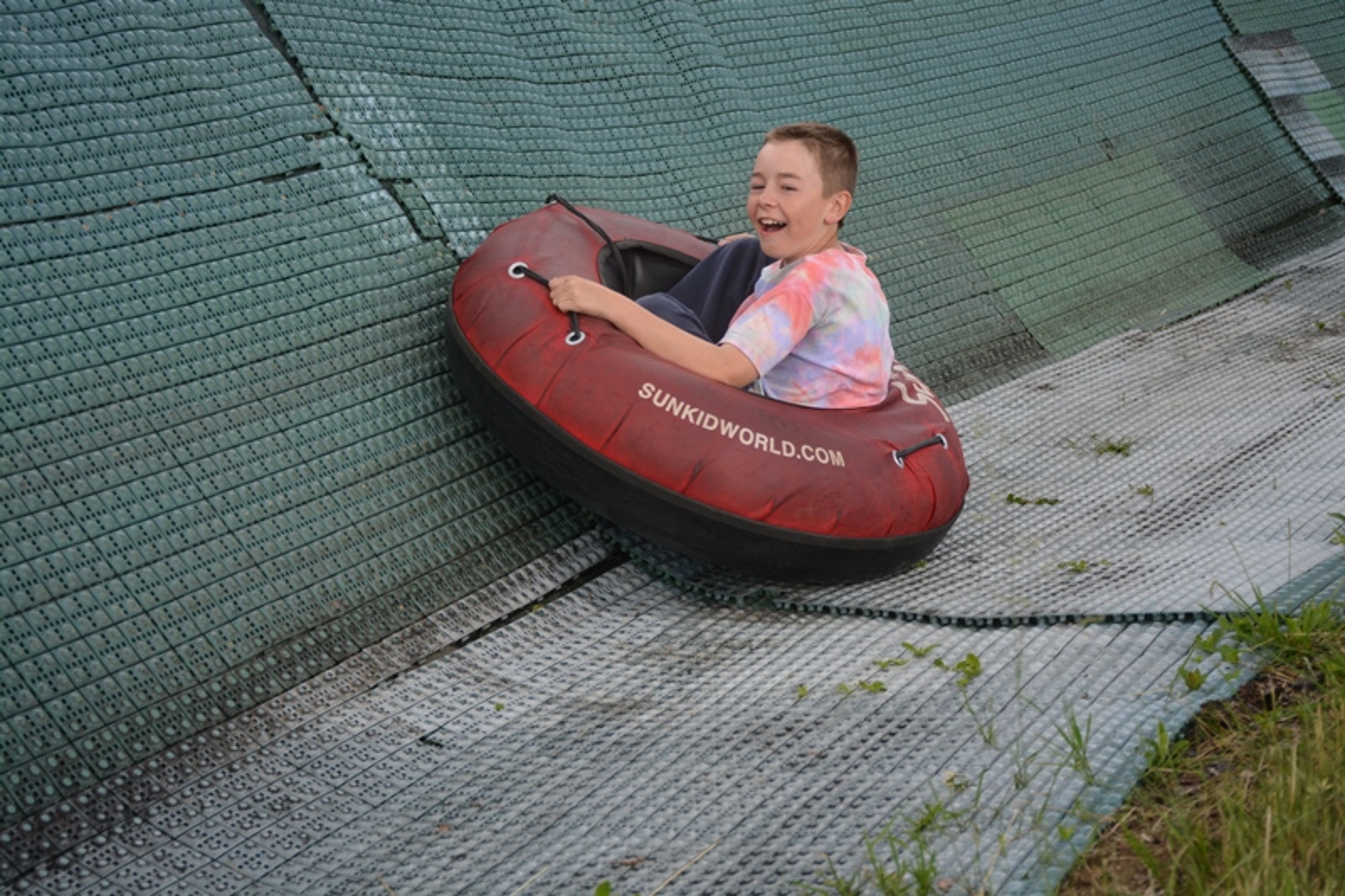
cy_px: 448
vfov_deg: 22.6
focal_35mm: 60
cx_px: 672
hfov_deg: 33.4
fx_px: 2241
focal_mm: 40
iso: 720
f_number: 4.5
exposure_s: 1/1000
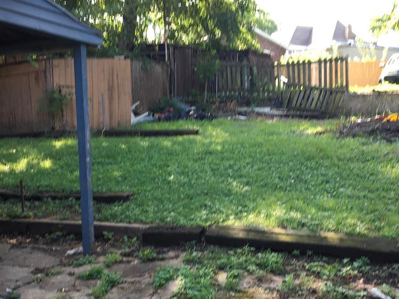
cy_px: 226
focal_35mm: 53
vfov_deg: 27.2
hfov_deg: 36.1
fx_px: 611
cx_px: 228
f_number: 2.2
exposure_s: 1/60
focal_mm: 4.15
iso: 25
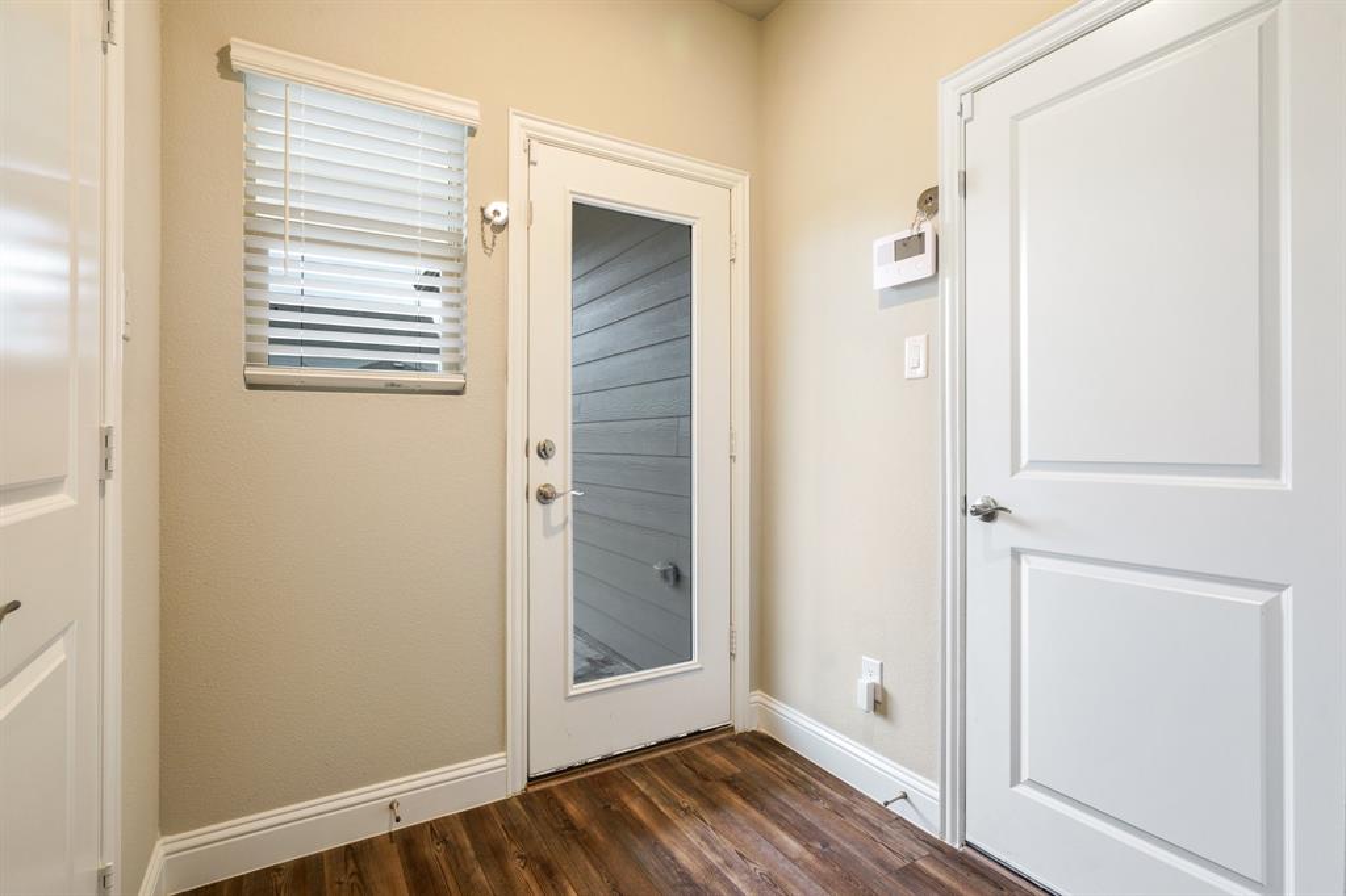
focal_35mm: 16
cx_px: 673
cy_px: 448
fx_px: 598
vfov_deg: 73.7
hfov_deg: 96.8
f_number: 7.1
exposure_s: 1/3
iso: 250
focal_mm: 16
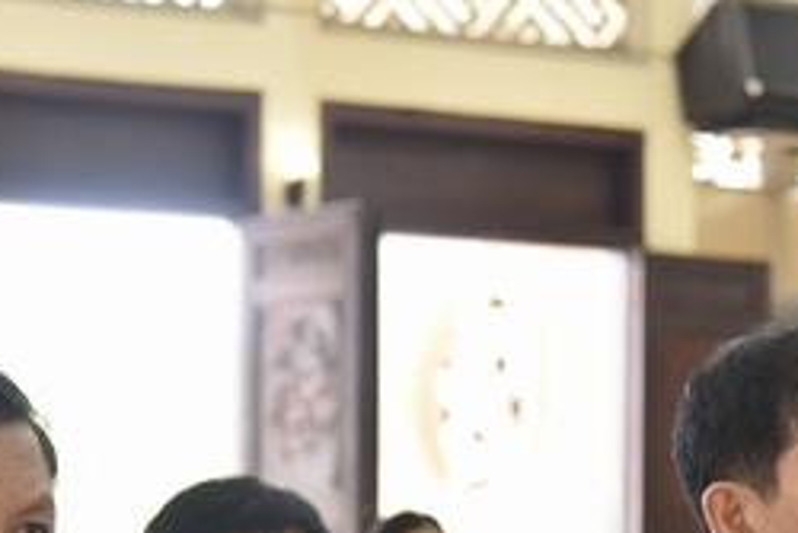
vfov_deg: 10.3
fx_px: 2883
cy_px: 685
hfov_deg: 15.7
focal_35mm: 130
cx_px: 198
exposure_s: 1/50
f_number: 4
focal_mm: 50
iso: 800
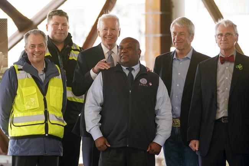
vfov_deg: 5.4
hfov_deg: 8.0
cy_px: 83
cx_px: 124
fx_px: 1770
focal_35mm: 256
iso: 2000
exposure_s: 1/320
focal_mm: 256
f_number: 5.6
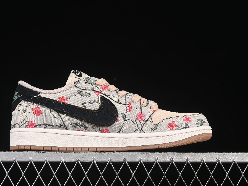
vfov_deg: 18.0
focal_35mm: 82
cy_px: 93
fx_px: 587
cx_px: 108
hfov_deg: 23.8
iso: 160
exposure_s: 1/80
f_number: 7.1
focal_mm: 50
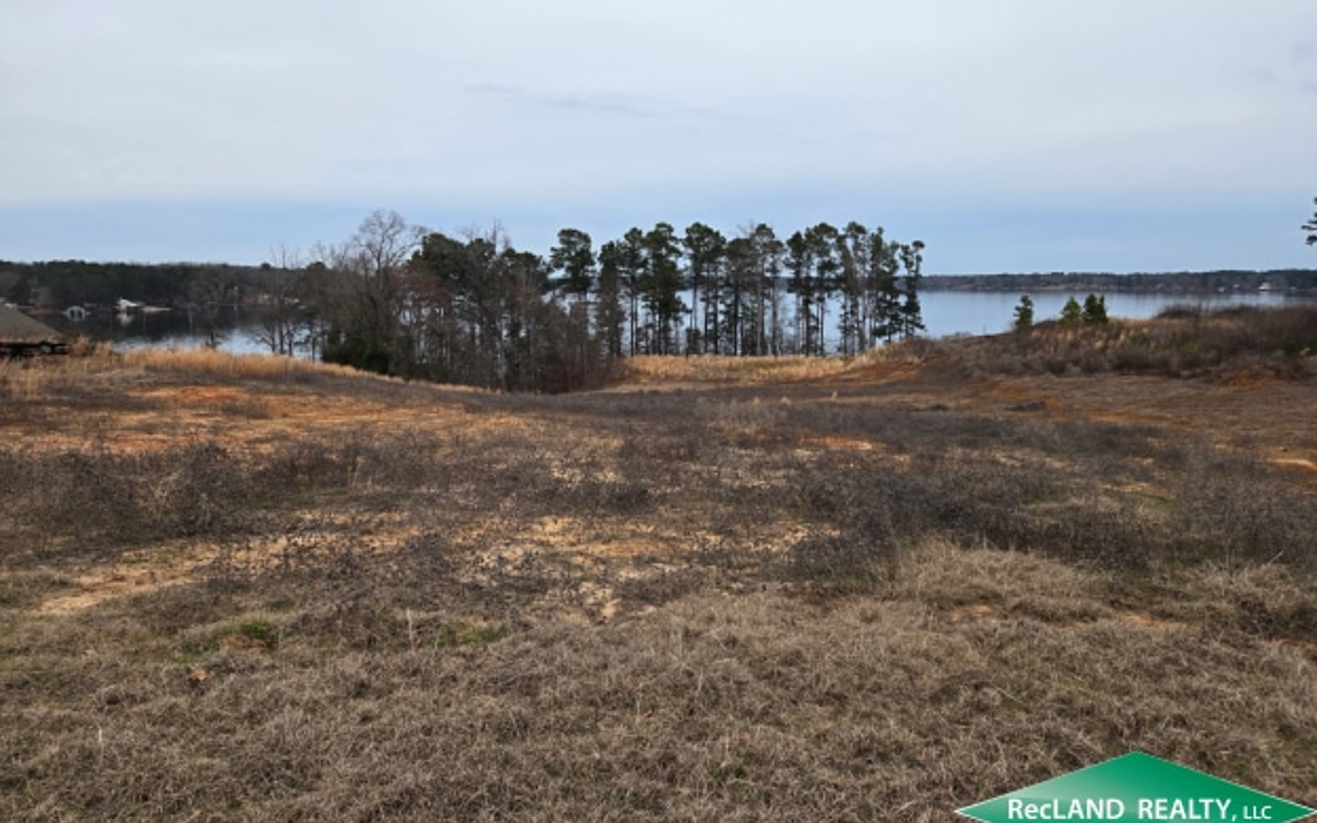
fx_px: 897
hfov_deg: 72.5
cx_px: 656
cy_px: 374
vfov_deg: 49.2
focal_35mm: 25
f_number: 1.8
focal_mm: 5.4
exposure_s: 1/180
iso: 40
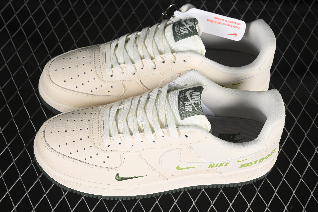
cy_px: 106
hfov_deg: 27.0
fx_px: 662
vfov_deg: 18.2
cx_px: 159
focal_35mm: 75
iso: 160
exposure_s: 1/80
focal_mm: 50
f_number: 7.1
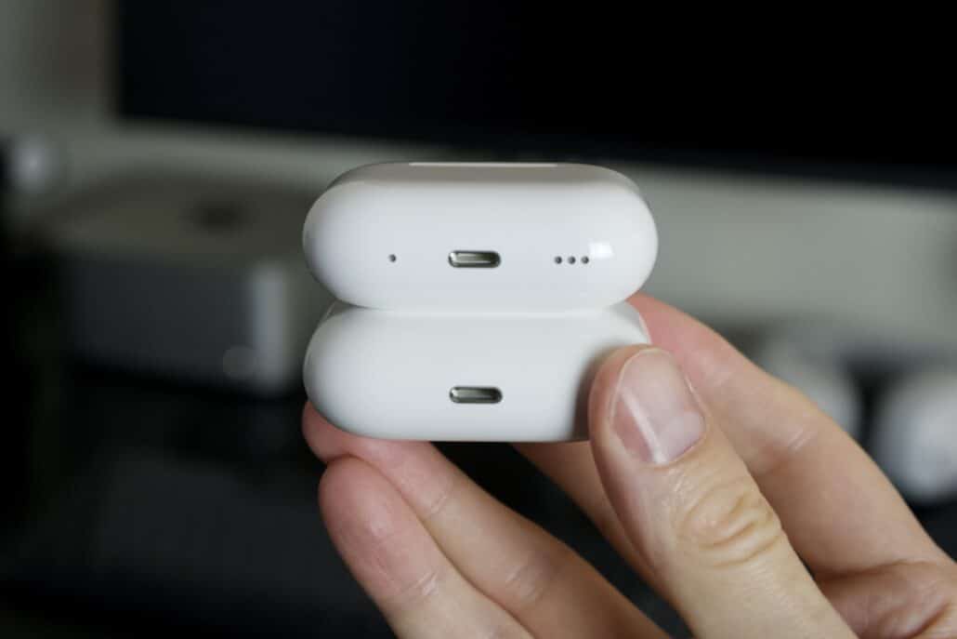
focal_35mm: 49
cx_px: 478
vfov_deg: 27.5
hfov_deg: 40.3
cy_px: 320
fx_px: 1303
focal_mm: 49
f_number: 6.3
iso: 3200
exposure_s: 1/125
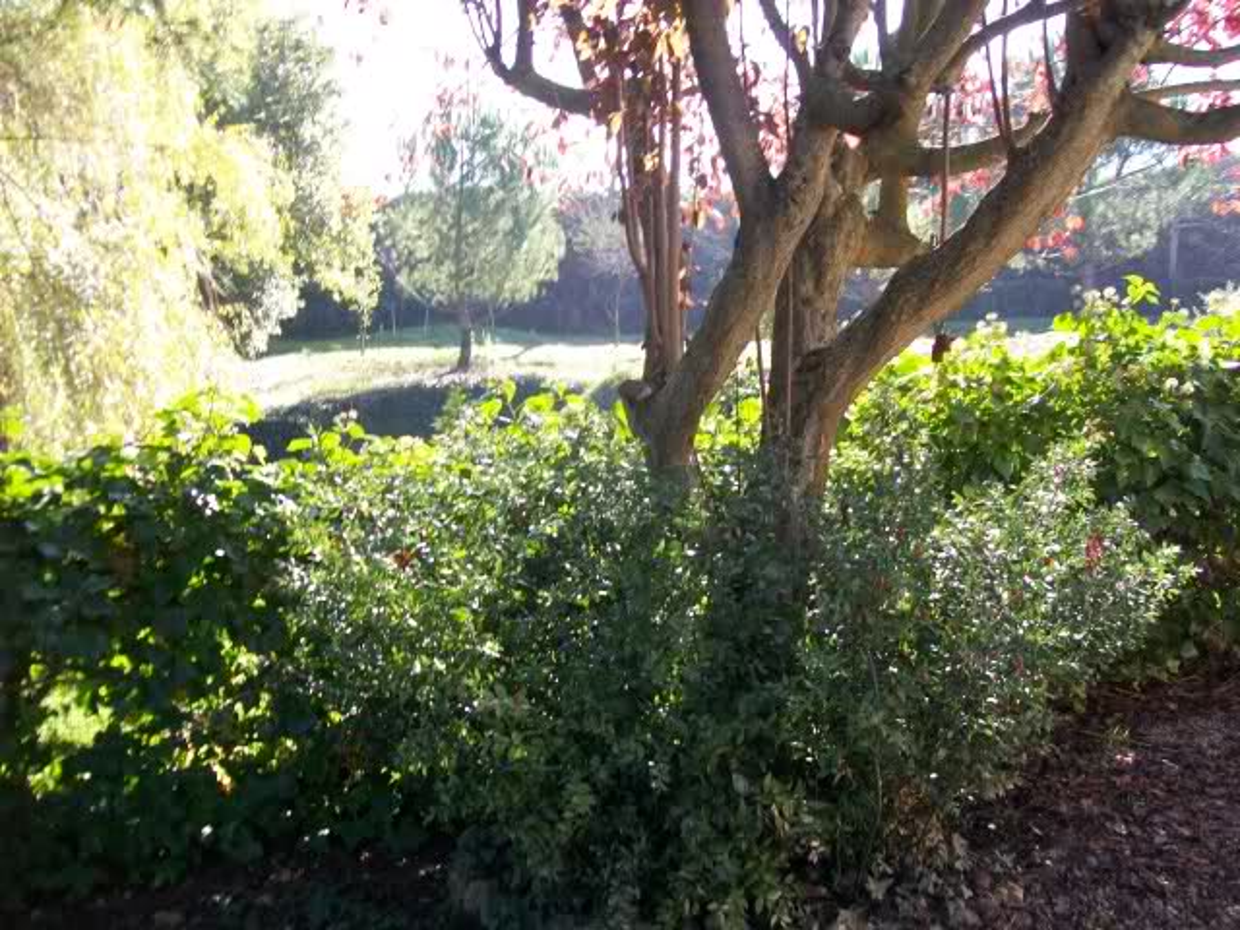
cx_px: 620
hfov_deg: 54.0
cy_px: 465
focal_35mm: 34
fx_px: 1218
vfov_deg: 41.8
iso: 64
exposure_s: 1/125
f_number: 2.7
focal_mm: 6.1
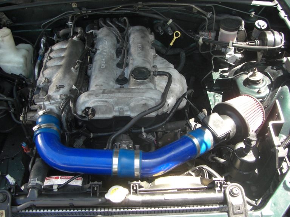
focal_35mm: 38
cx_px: 145
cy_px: 108
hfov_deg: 49.0
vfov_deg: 37.7
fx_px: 318
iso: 100
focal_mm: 6.3
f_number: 3.4
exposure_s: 1/100
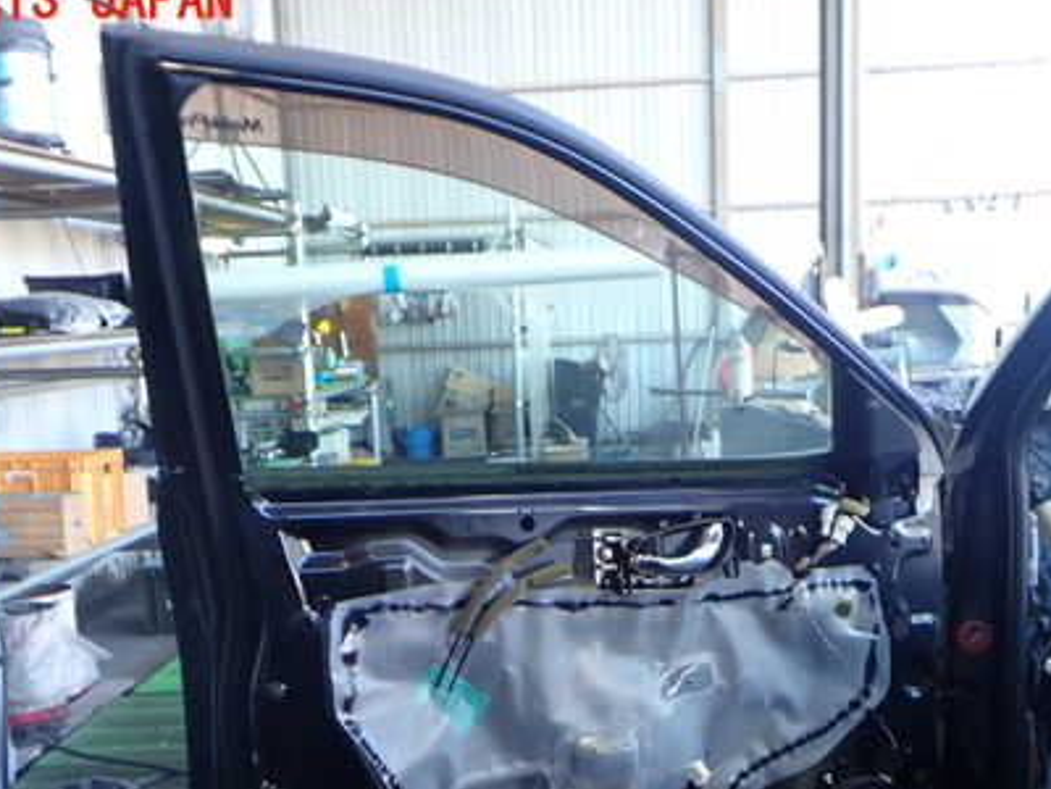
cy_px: 560
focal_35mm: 45
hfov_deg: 42.1
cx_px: 544
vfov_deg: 31.8
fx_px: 1366
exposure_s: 1/60
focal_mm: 5.4
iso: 200
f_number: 2.3
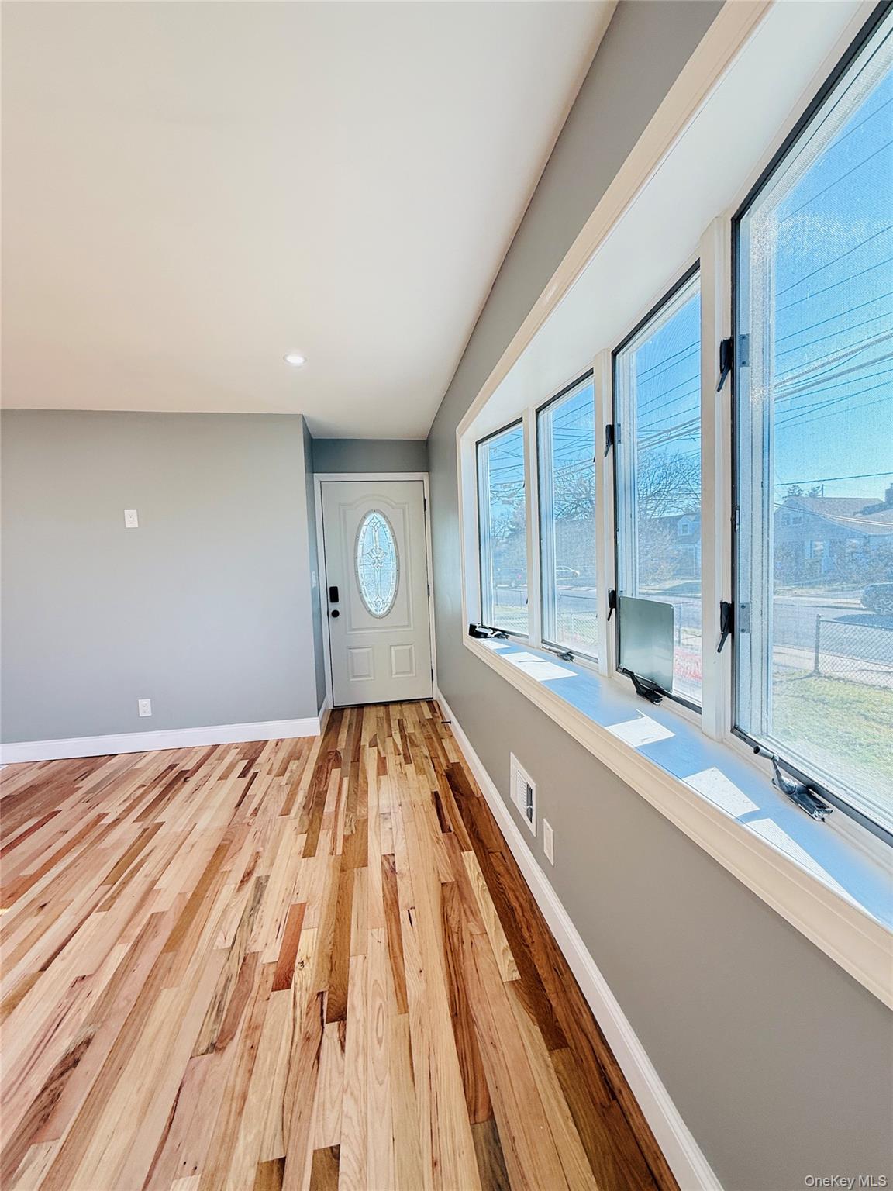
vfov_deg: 102.1
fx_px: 482
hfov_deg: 85.7
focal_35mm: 14
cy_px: 596
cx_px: 446
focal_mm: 2.22
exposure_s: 1/120
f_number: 2.2
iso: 64
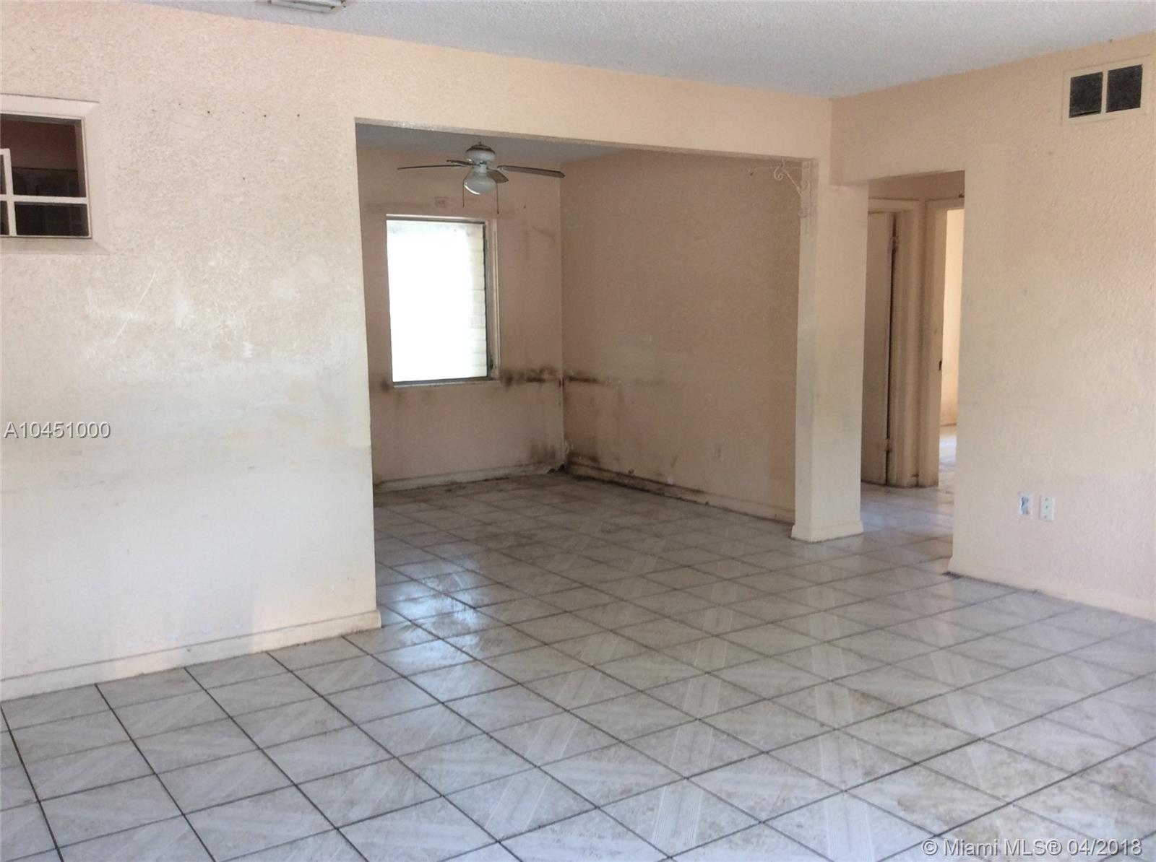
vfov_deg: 44.0
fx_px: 1067
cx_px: 578
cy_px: 431
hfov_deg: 56.9
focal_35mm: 32
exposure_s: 1/24
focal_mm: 3.3
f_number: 2.4
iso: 40
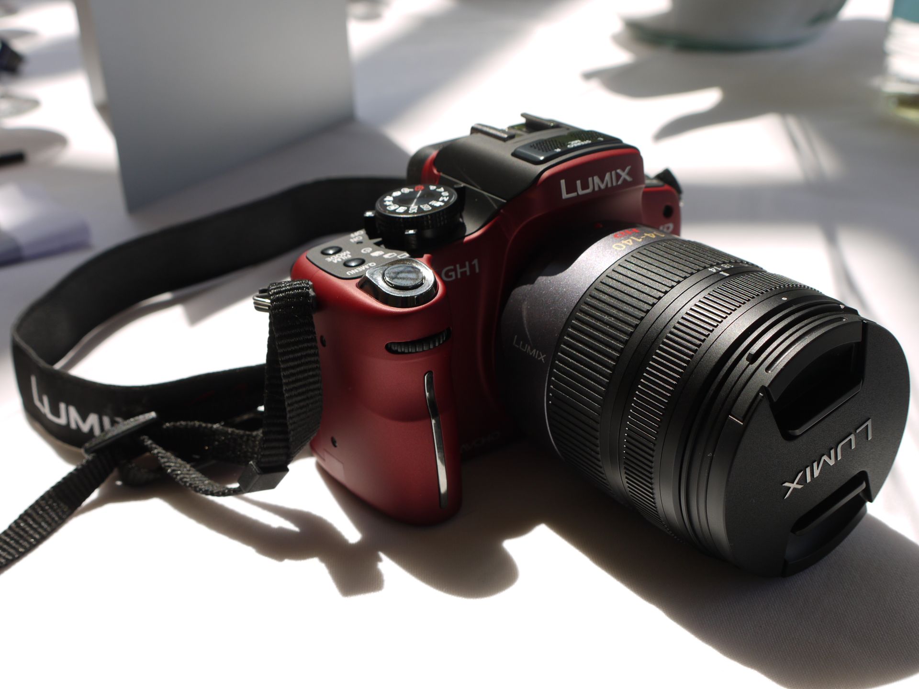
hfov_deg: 41.2
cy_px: 344
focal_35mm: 46
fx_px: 1221
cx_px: 460
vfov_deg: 31.5
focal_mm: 23
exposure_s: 1/160
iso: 100
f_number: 6.3
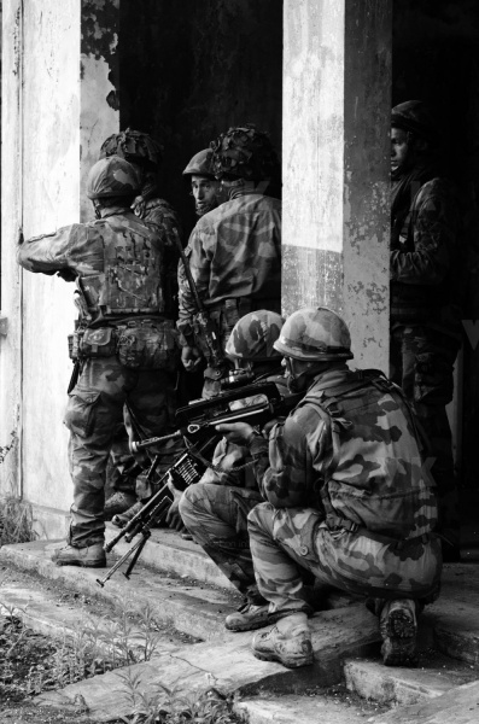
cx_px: 240
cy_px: 362
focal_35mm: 105
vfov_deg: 19.5
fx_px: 2106
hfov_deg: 13.0
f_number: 8
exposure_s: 1/200
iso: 1250
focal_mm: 70
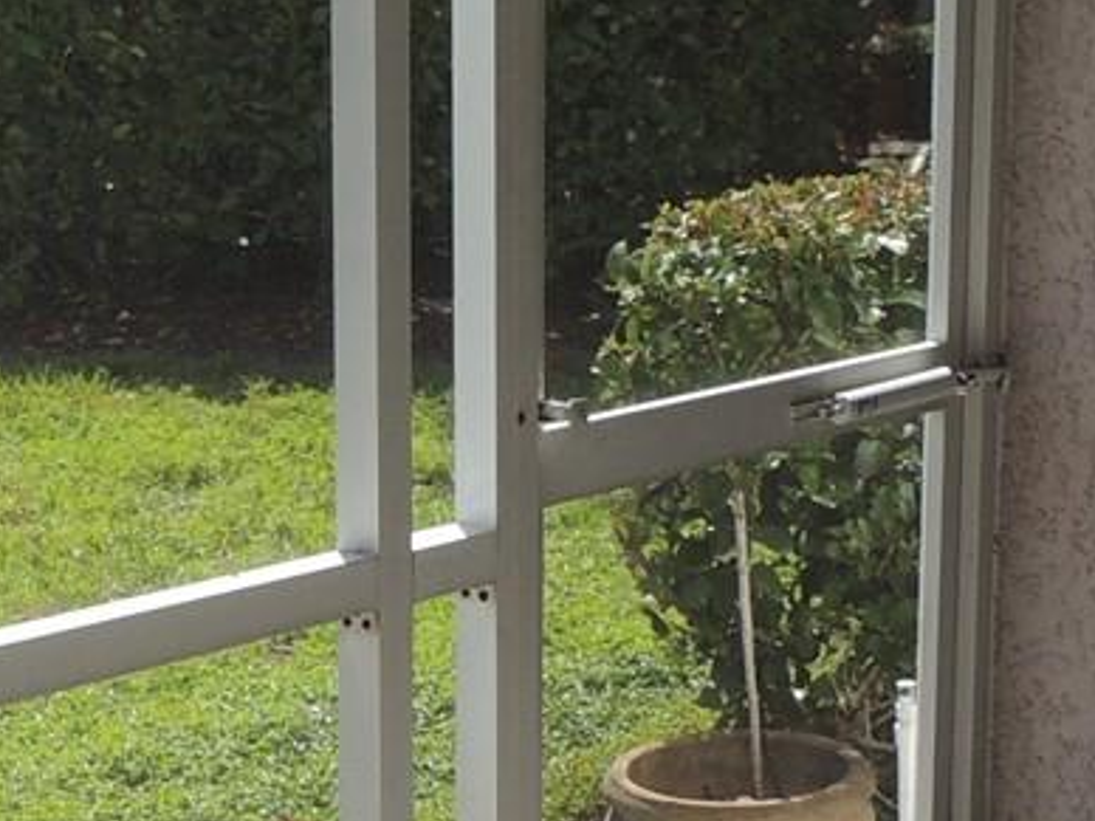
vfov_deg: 14.9
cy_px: 598
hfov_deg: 19.6
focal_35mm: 99
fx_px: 3132
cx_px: 203
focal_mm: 4.3
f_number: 3
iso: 100
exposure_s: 1/500
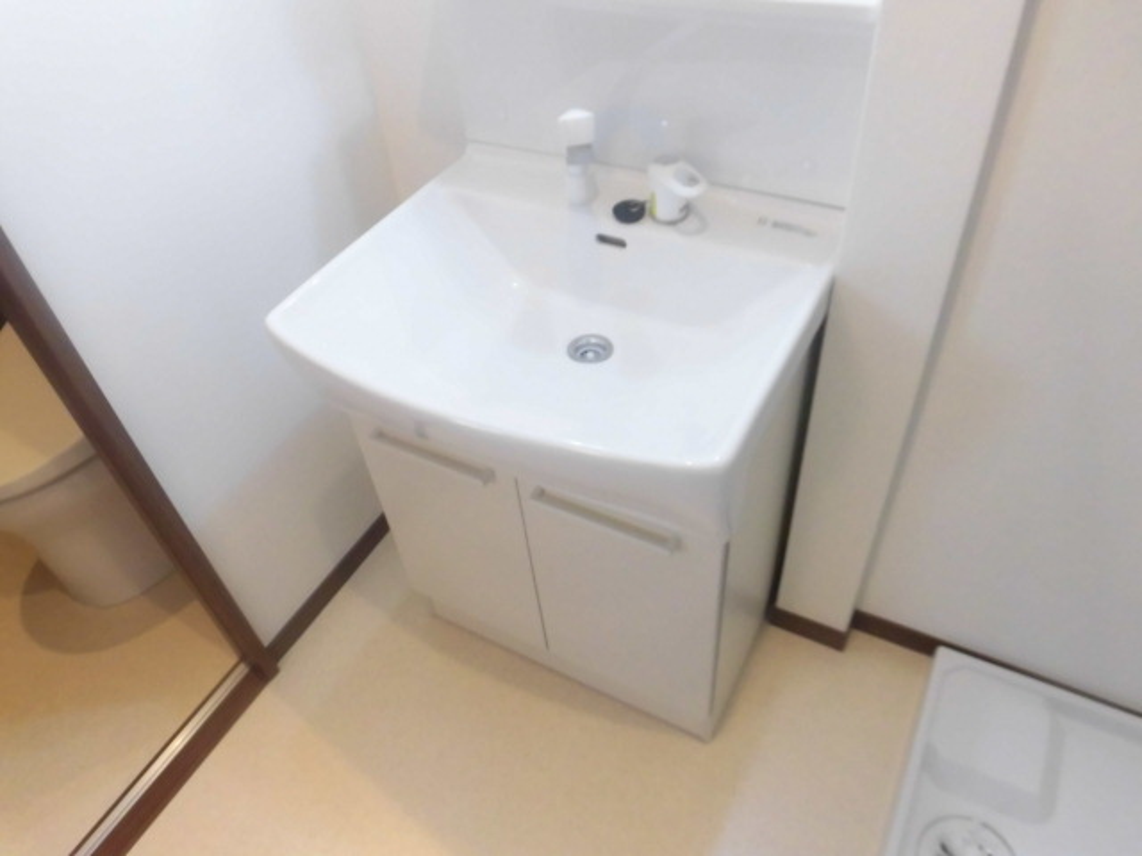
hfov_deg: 71.6
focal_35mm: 24
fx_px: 792
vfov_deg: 56.8
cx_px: 571
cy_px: 428
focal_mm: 4.3
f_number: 3.1
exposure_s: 1/40
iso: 250
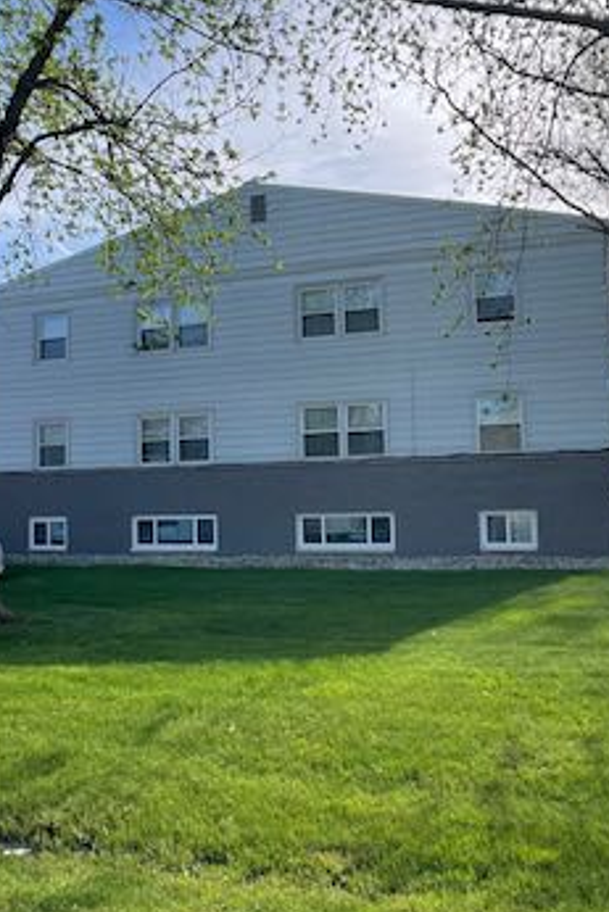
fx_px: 1267
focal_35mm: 50
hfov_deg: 27.0
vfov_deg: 39.6
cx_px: 306
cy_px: 443
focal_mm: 4.2
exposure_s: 1/2304
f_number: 1.6
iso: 32
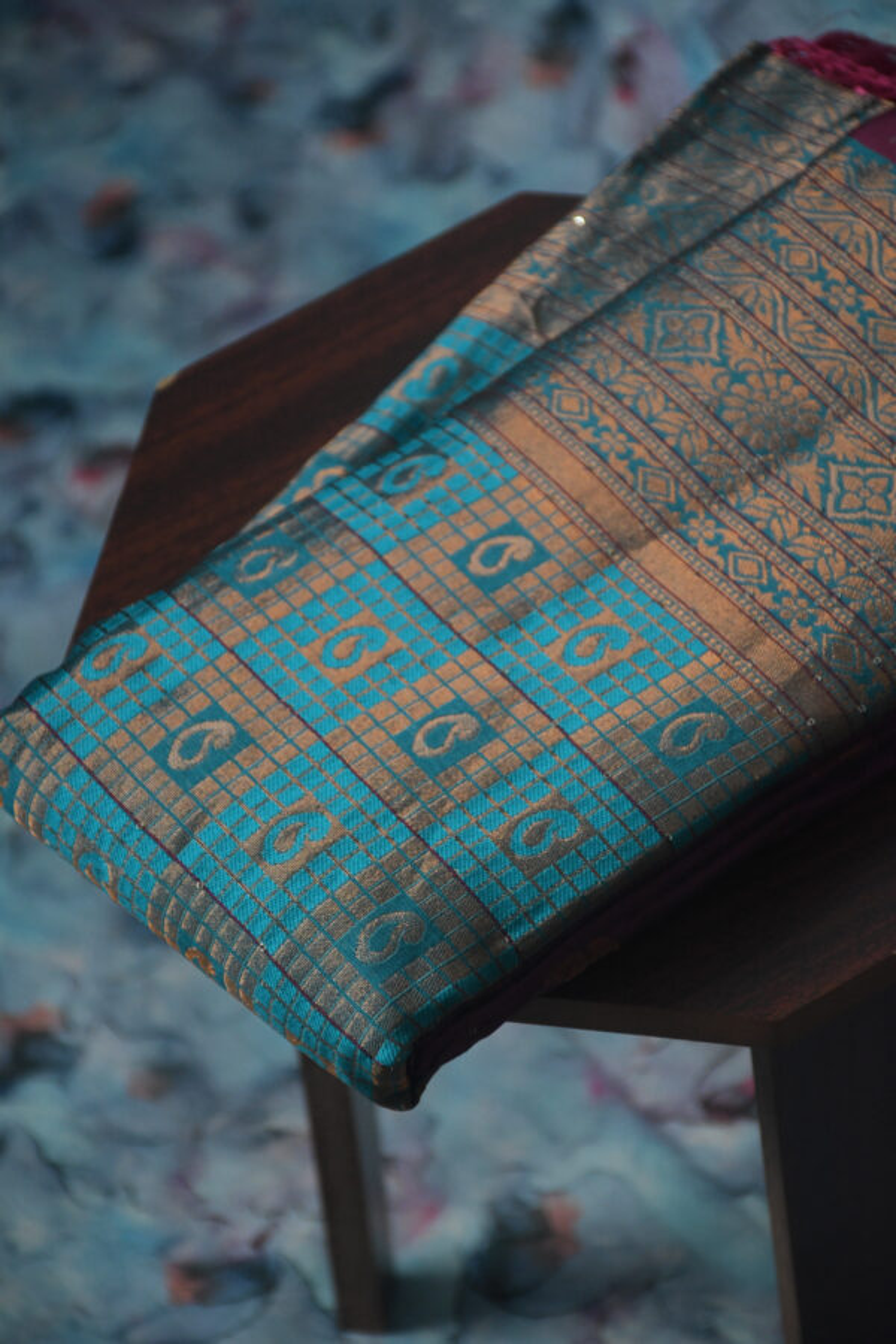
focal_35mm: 157
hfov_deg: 8.7
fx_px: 5861
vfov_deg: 13.1
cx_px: 448
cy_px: 672
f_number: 5.6
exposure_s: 1/160
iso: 2000
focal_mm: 105
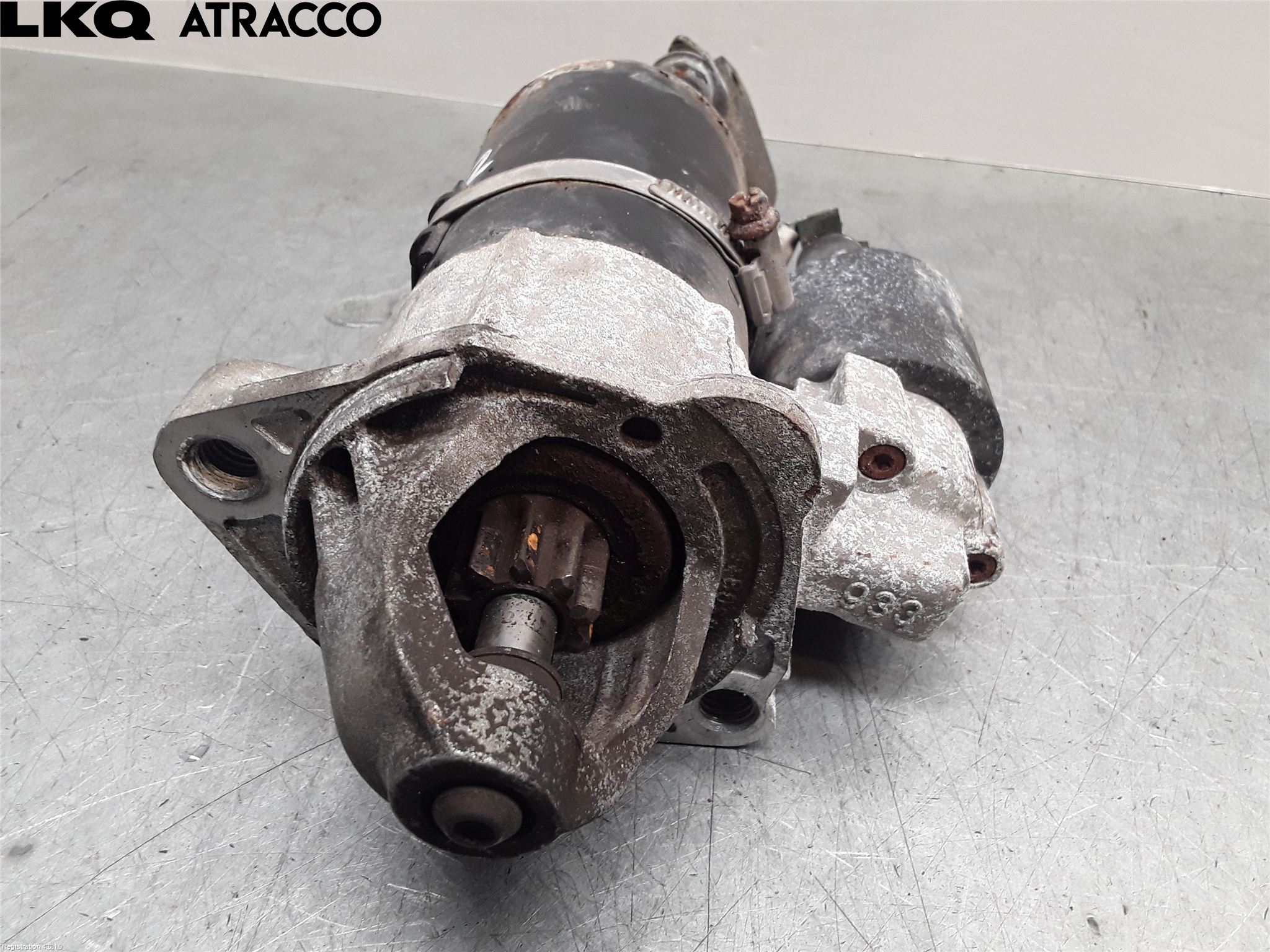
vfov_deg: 49.7
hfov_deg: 63.4
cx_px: 635
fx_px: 1027
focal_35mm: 28
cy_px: 476
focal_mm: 2.91
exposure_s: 1/50
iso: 50
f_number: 1.9
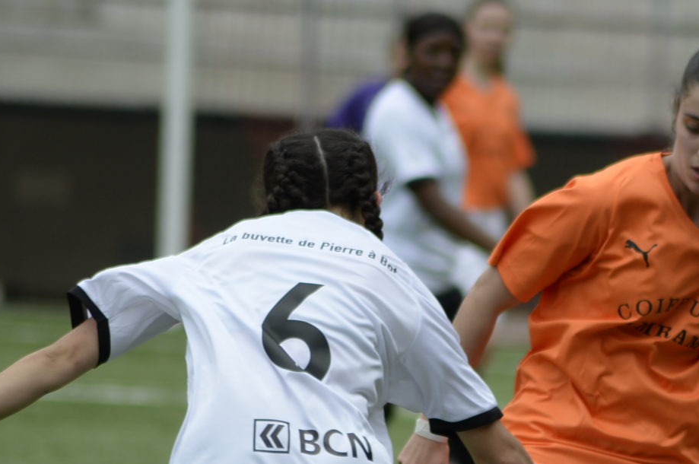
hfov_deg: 2.5
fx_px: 16209
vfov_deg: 1.6
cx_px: 610
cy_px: 440
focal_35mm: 836
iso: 250
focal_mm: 300
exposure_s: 1/1000
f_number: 5.6
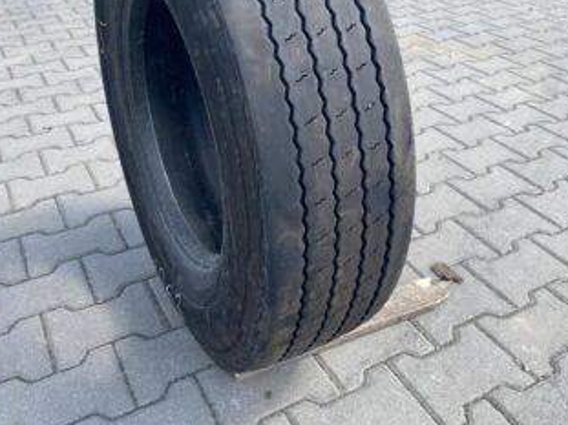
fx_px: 590
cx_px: 314
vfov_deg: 39.2
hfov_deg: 51.3
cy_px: 141
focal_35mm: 36
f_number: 1.8
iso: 32
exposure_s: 1/647
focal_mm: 4.25
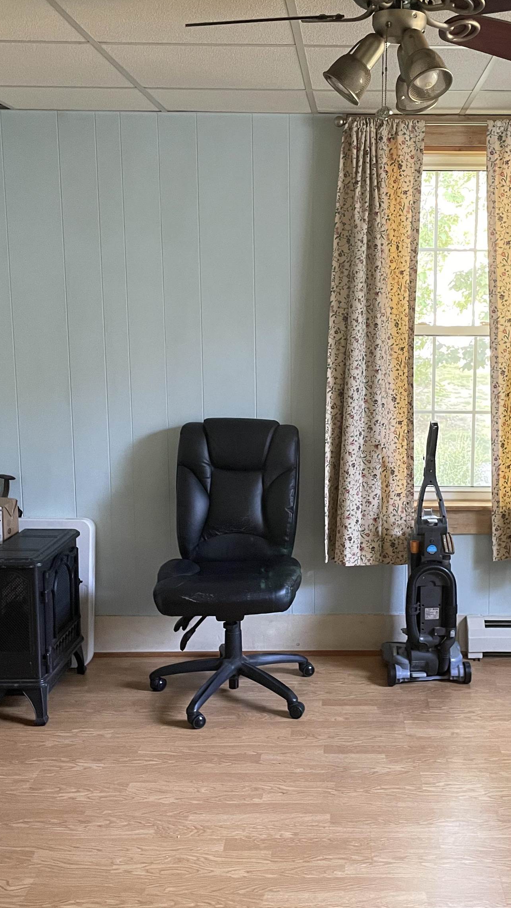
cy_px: 453
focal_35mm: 38
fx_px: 915
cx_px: 362
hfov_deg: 30.8
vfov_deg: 52.8
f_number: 1.6
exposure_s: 1/60
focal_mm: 4.2
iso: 400
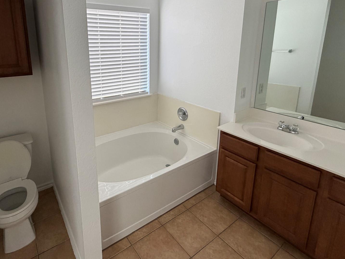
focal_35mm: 20
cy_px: 87
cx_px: 131
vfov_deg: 64.3
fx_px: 199
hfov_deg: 80.3
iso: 320
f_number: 2.2
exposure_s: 1/121
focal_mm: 2.22
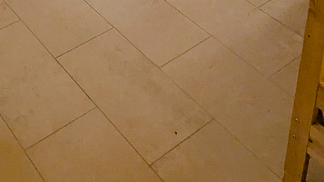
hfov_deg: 34.1
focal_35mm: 61
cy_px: -144
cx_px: 112
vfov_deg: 16.5
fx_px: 524
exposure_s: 1/50
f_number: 2.2
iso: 227
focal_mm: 2.35
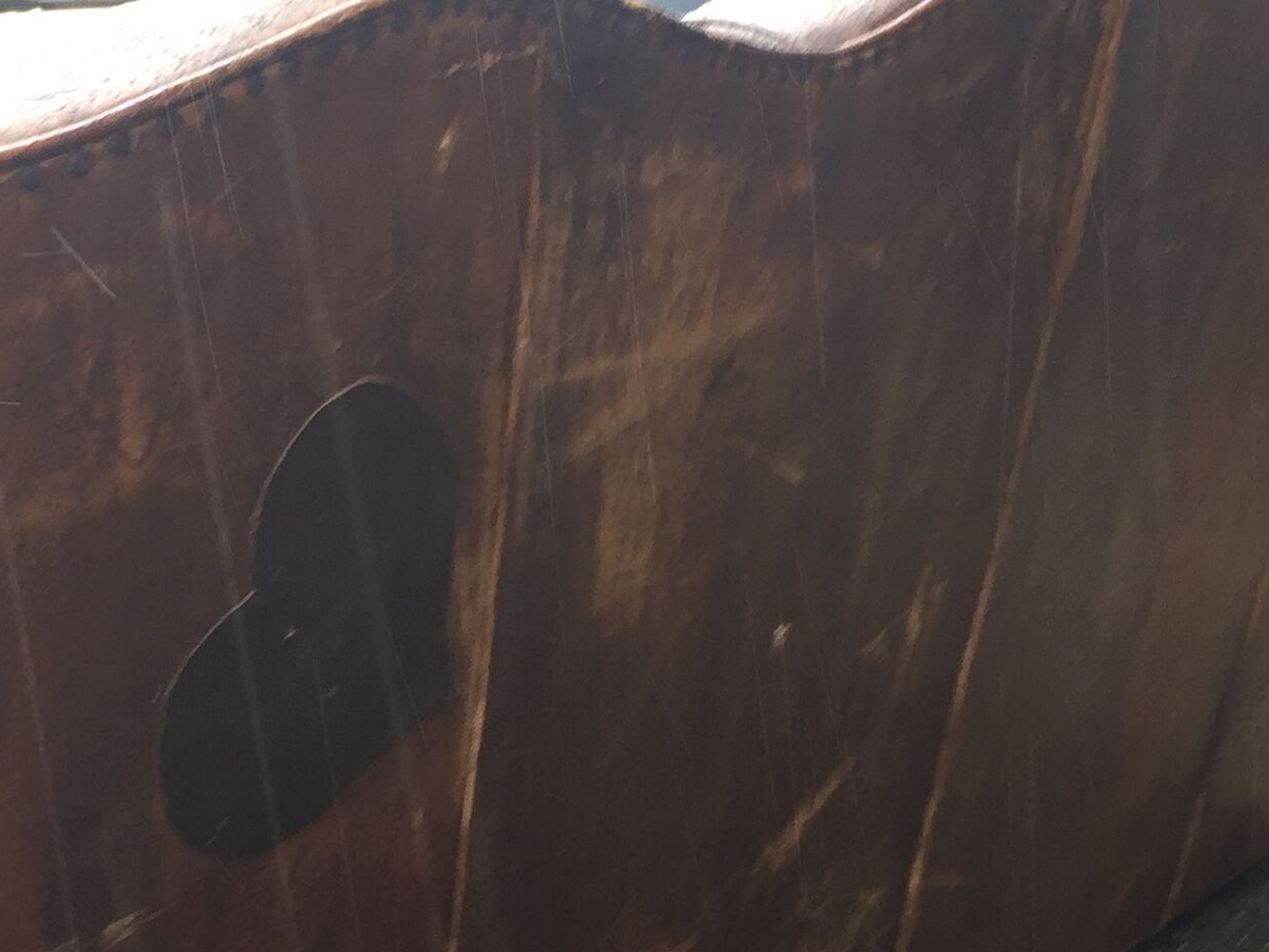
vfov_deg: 19.3
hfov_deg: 25.2
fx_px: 2786
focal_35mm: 76
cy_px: 715
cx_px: 247
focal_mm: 4.15
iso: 40
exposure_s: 1/50
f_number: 2.2
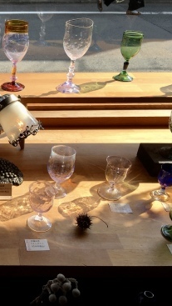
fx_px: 348
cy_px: 151
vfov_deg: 47.3
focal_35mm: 43
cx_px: -35
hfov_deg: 25.0
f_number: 2.2
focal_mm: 4.15
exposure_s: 1/472
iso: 25
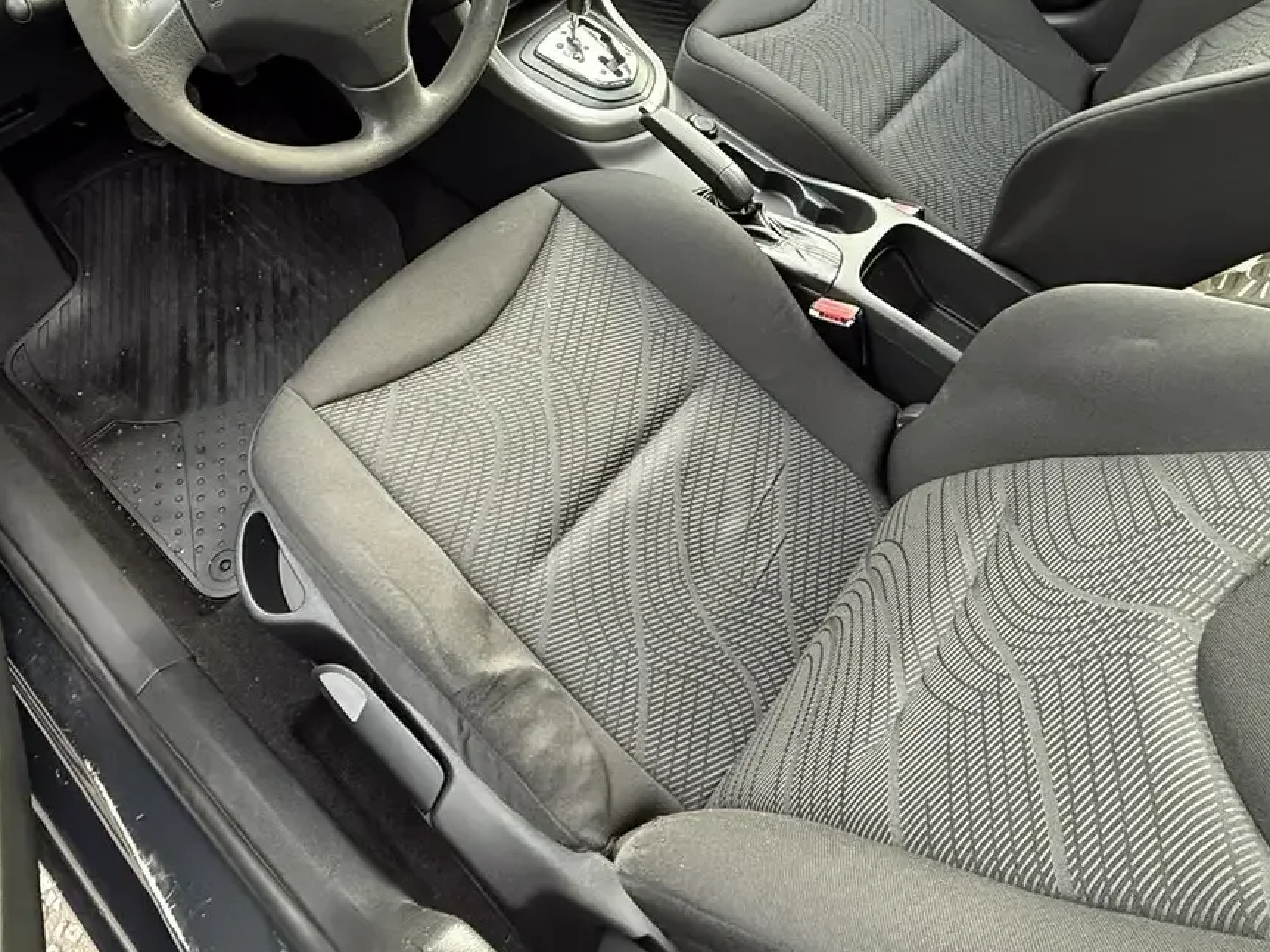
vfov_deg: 49.2
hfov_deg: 67.2
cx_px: 578
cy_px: 158
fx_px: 954
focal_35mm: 26
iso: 640
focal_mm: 2.22
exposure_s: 1/60
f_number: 2.2
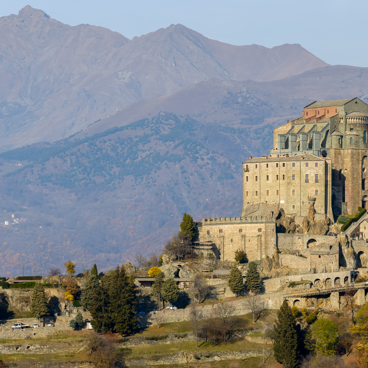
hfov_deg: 10.1
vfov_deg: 10.1
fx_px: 2081
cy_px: 183
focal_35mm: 173
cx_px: 209
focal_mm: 135
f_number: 13
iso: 100
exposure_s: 1/100
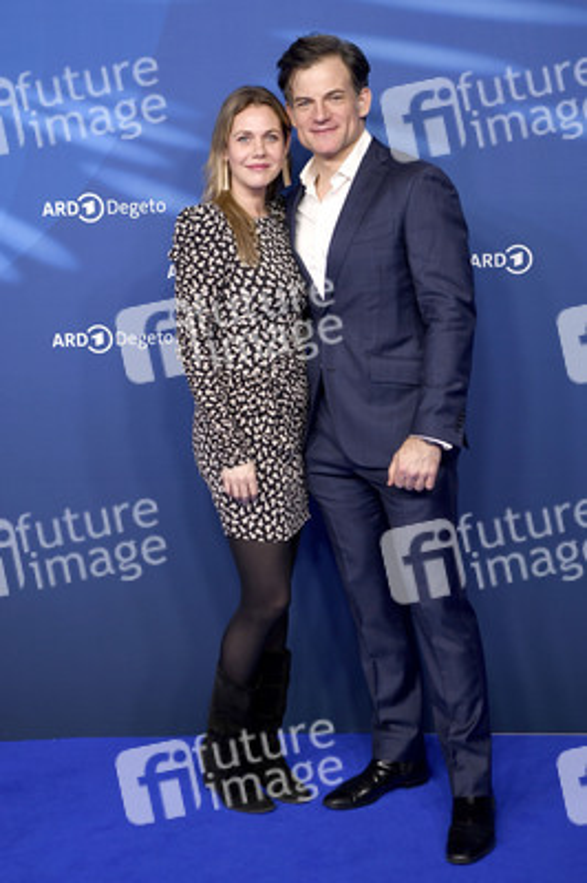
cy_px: 442
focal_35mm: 70
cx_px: 294
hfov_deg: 19.4
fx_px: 1715
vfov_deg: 28.9
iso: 800
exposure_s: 1/320
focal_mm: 70
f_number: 4
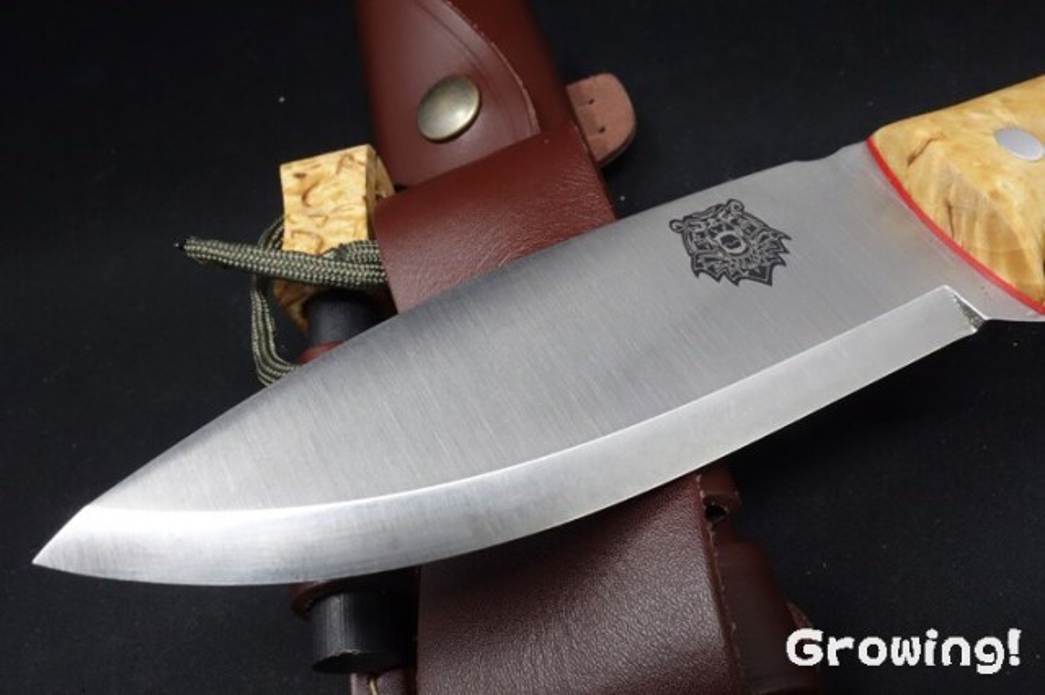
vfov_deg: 46.4
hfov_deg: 65.5
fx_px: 812
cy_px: 348
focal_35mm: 28
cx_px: 522
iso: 1250
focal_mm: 10.4
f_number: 11
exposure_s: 1/30
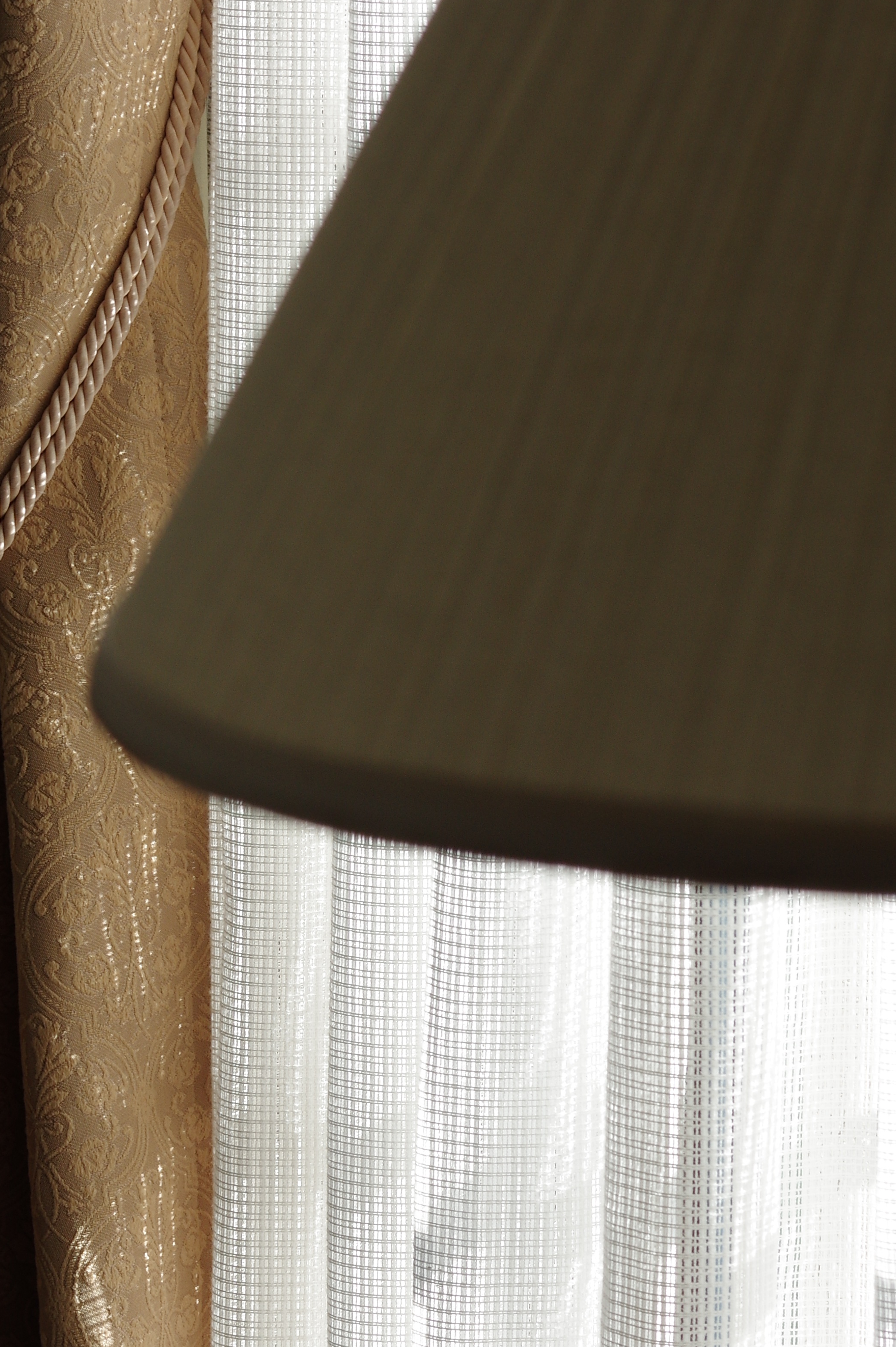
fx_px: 7555
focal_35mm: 202
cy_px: 763
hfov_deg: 6.8
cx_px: 515
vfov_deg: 10.2
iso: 250
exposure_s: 1/125
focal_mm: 70
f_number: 8
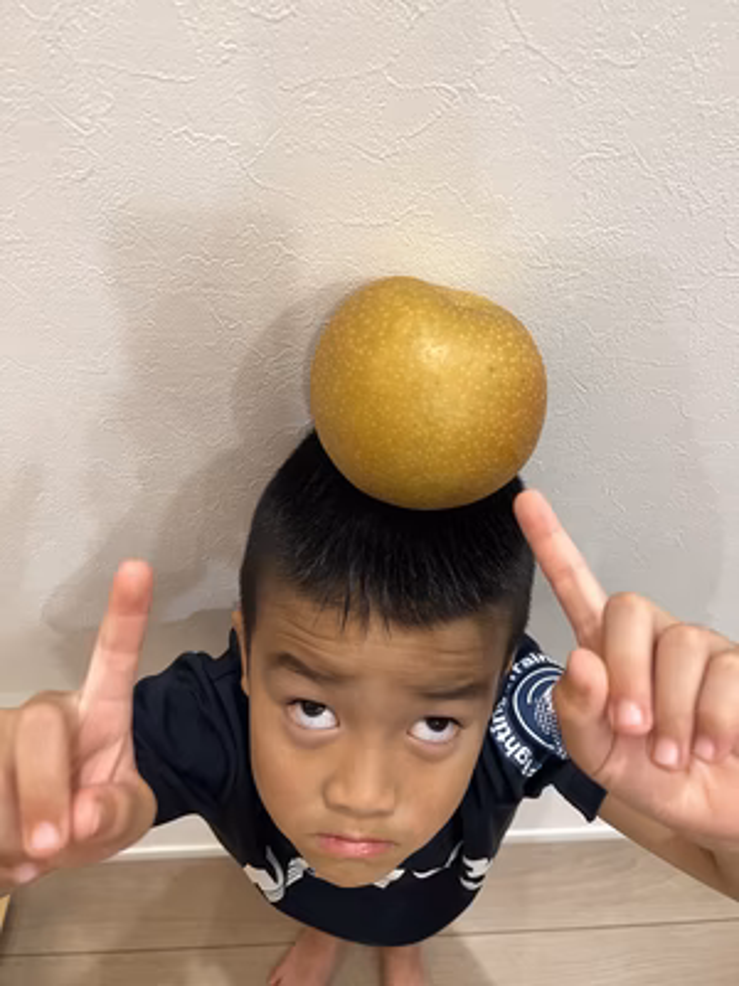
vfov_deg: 67.3
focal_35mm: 26
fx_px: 740
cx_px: 370
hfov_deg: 53.1
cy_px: 493
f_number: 1.5
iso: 250
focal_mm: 5.7
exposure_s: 1/60
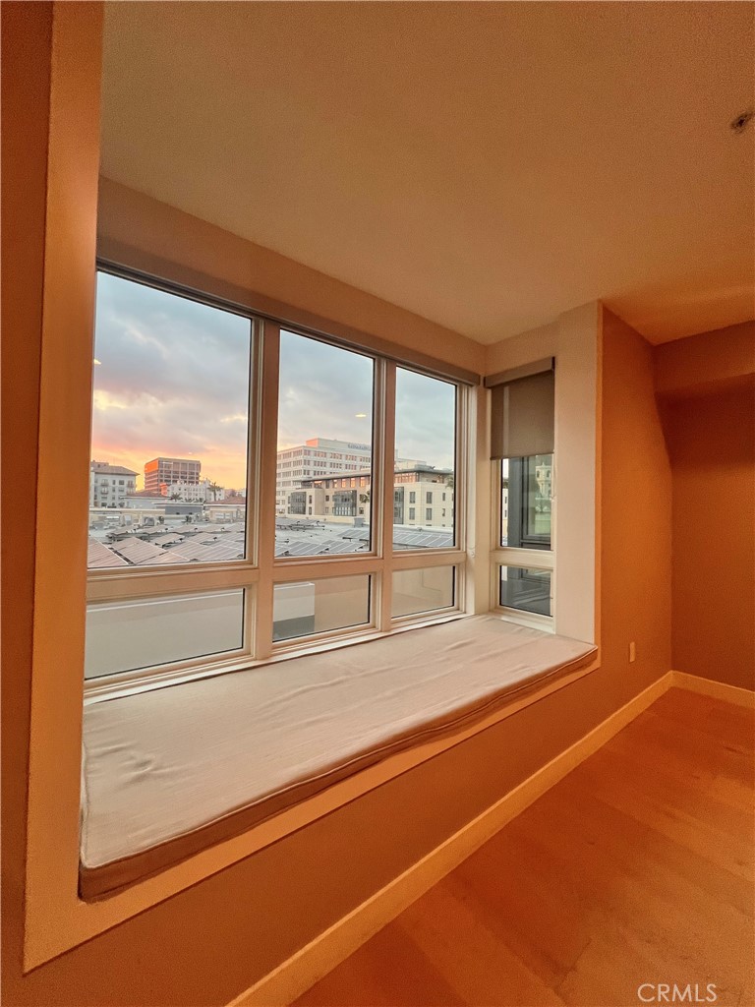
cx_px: 378
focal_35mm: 13
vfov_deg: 106.2
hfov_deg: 89.9
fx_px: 378
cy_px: 504
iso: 160
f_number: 1.8
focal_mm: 1.57
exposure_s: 1/120
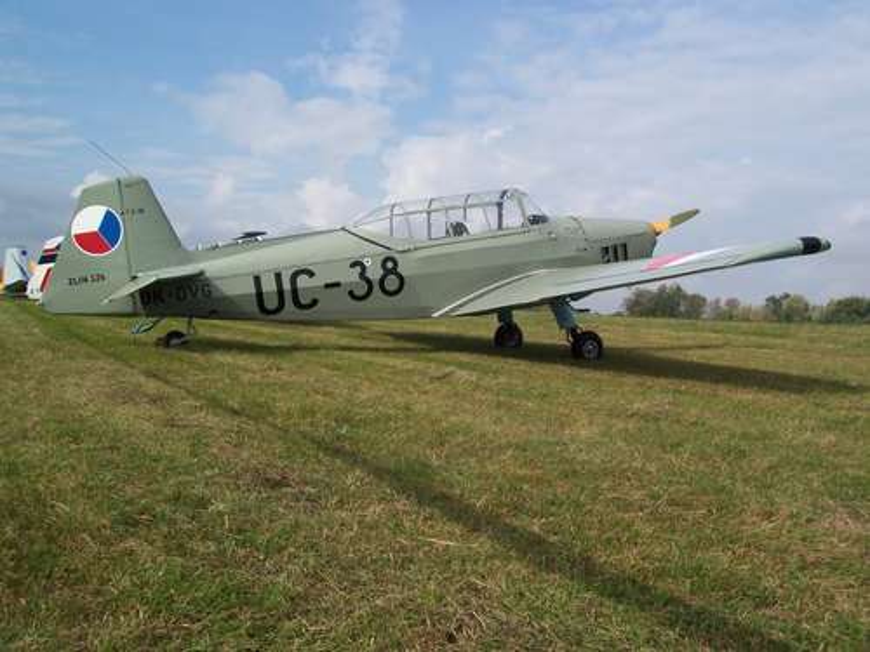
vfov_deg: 41.8
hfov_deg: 54.0
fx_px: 855
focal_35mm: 34
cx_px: 435
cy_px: 326
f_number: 5.6
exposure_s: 1/500
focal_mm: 5.6
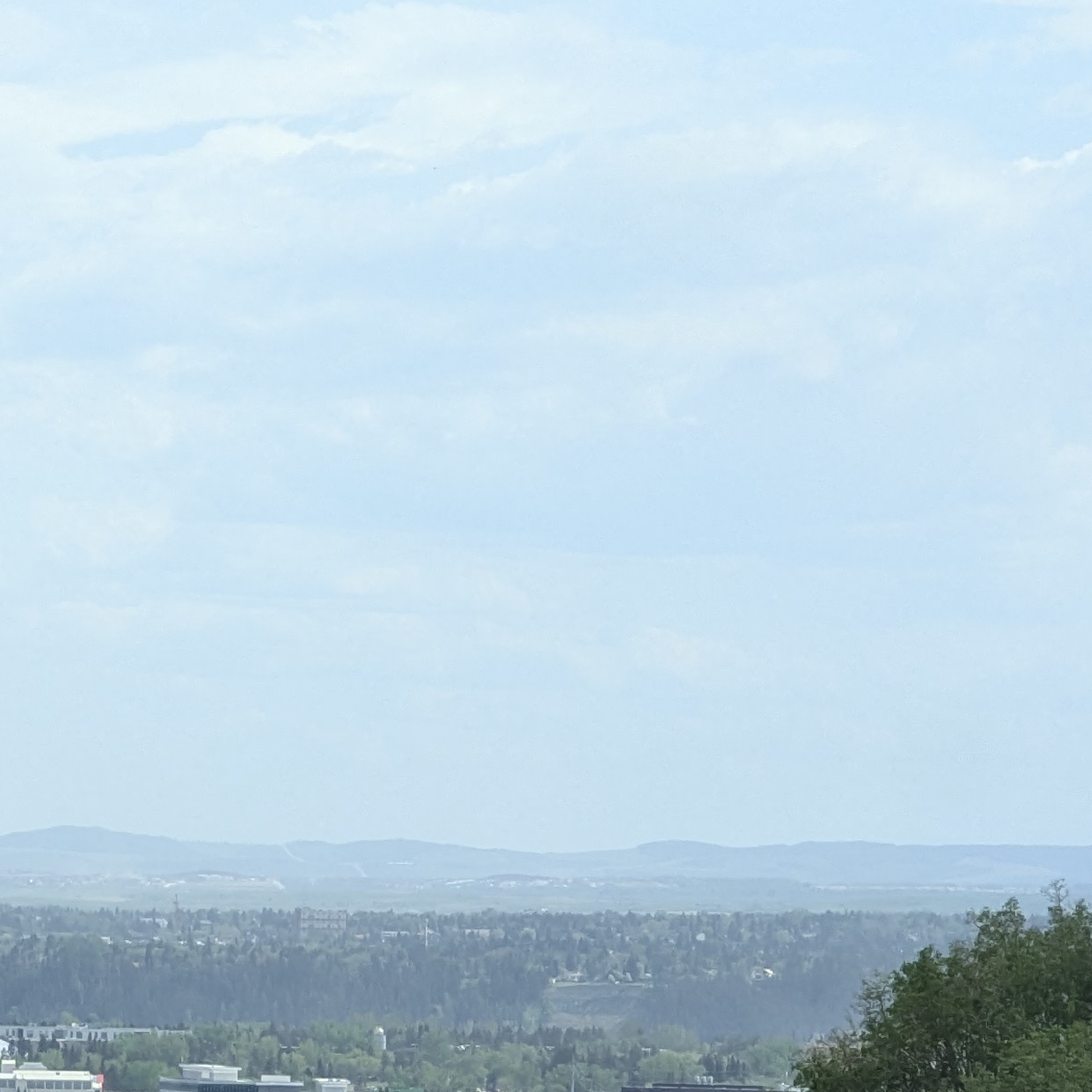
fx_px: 11064
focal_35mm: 310
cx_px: -320
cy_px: 915
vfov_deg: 5.6
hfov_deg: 5.6
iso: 47
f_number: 3.5
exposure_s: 1/401
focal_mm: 19
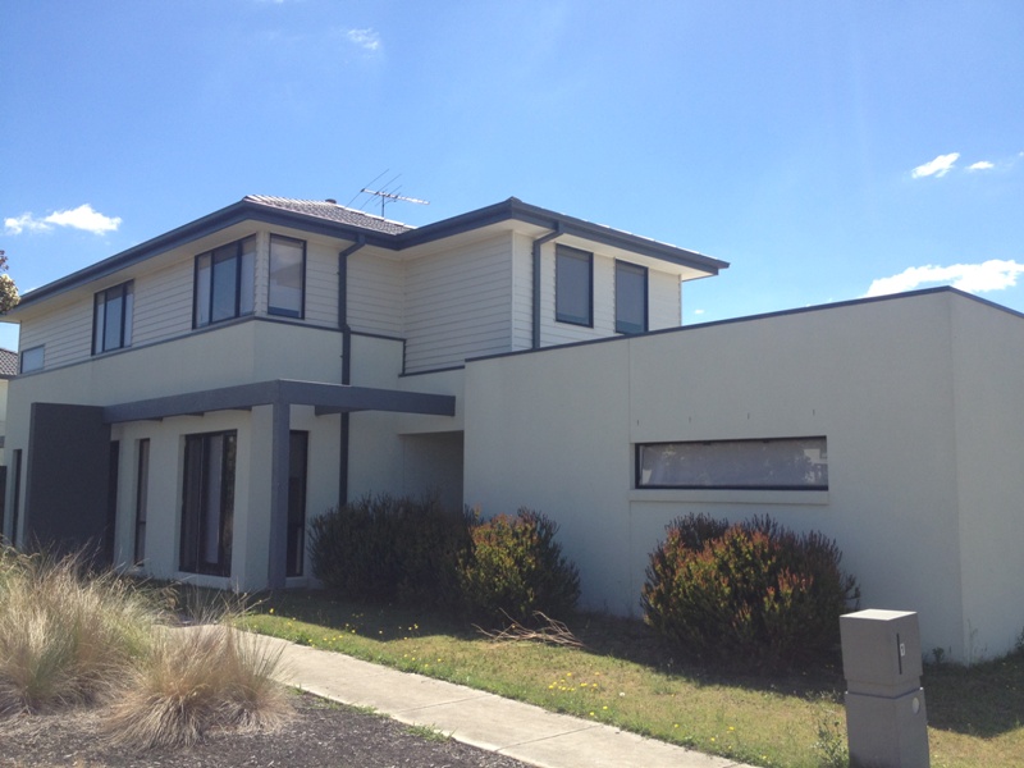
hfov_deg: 52.6
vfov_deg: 40.7
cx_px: 512
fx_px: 1035
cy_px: 384
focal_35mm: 35
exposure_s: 1/1151
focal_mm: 4.28
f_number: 2.4
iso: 50
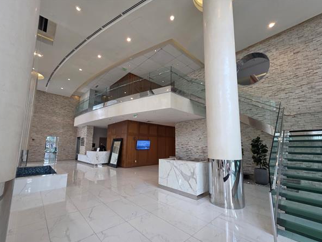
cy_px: 129
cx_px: 165
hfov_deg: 102.0
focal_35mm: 14
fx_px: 130
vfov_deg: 85.6
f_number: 1.9
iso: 160
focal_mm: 2.2
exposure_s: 1/60
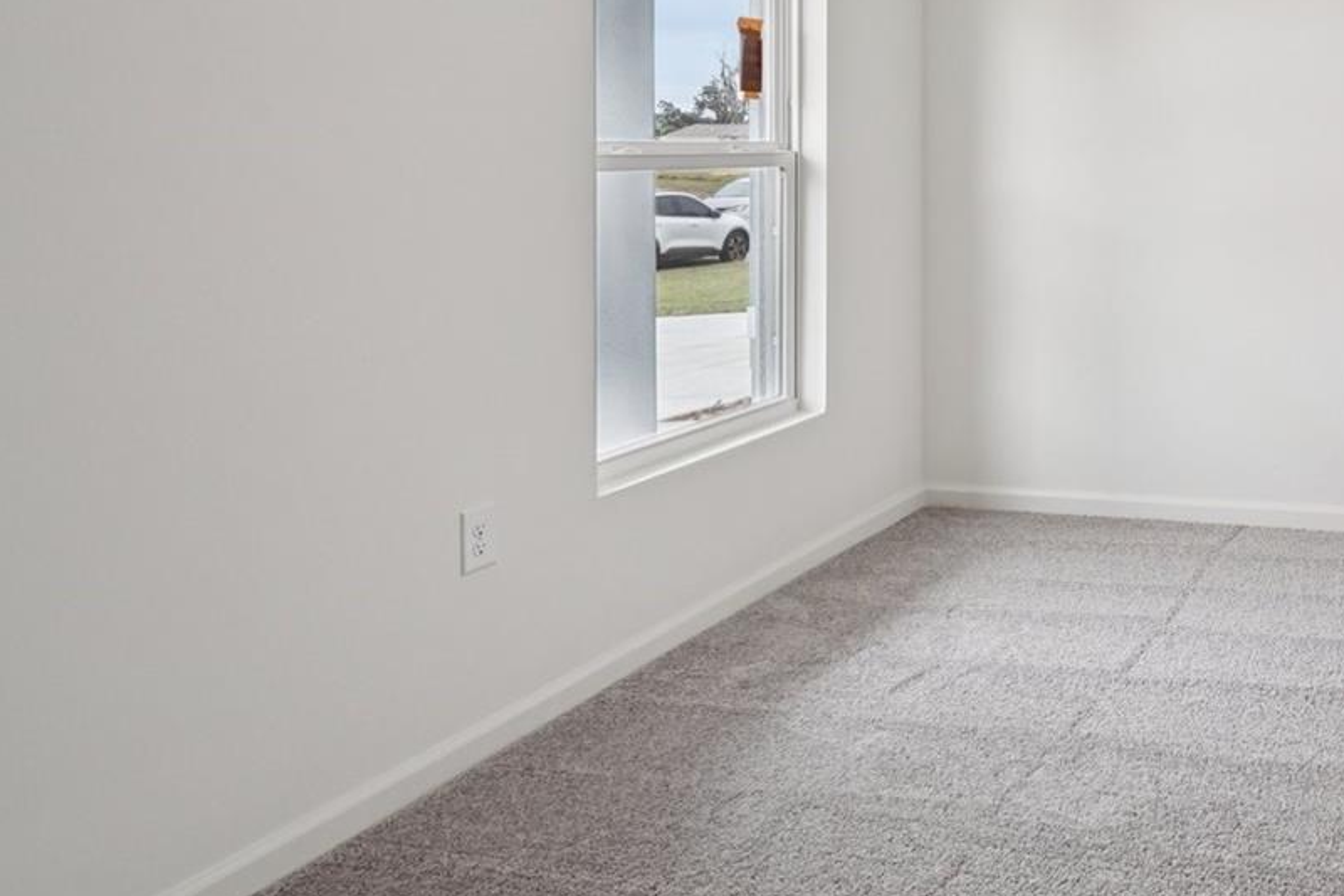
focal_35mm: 32
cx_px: 1314
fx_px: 1194
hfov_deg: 49.2
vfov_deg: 39.2
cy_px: 160
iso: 400
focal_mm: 16
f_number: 8
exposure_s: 1/45
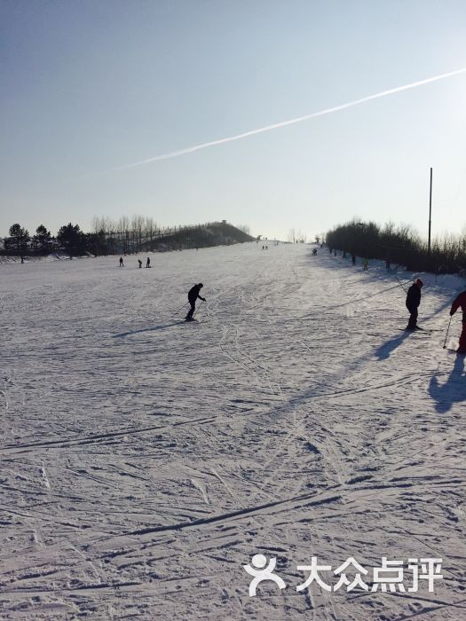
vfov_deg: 61.7
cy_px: 310
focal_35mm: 29
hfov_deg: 48.2
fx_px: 521
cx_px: 233
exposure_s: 1/13333
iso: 40
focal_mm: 4.15
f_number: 2.2
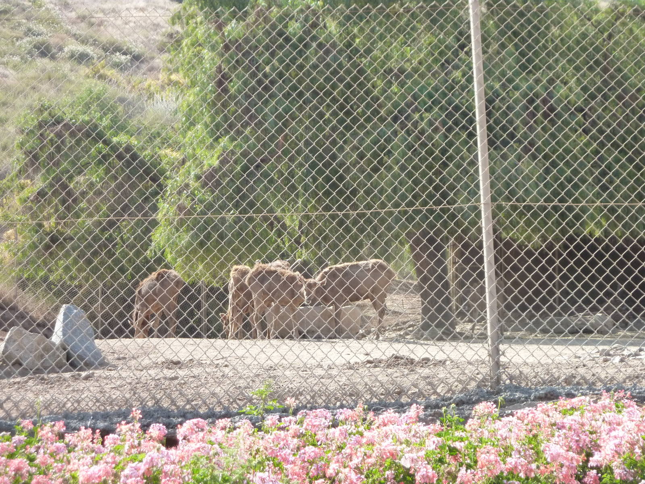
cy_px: 242
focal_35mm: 128
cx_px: 322
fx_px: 2385
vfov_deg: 11.6
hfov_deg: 15.4
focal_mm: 21
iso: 250
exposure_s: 1/250
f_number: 4.4
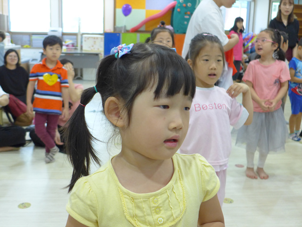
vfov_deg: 36.0
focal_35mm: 40
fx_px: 349
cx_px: 151
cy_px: 114
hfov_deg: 46.8
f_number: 1.7
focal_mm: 7.9
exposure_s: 1/320
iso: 500
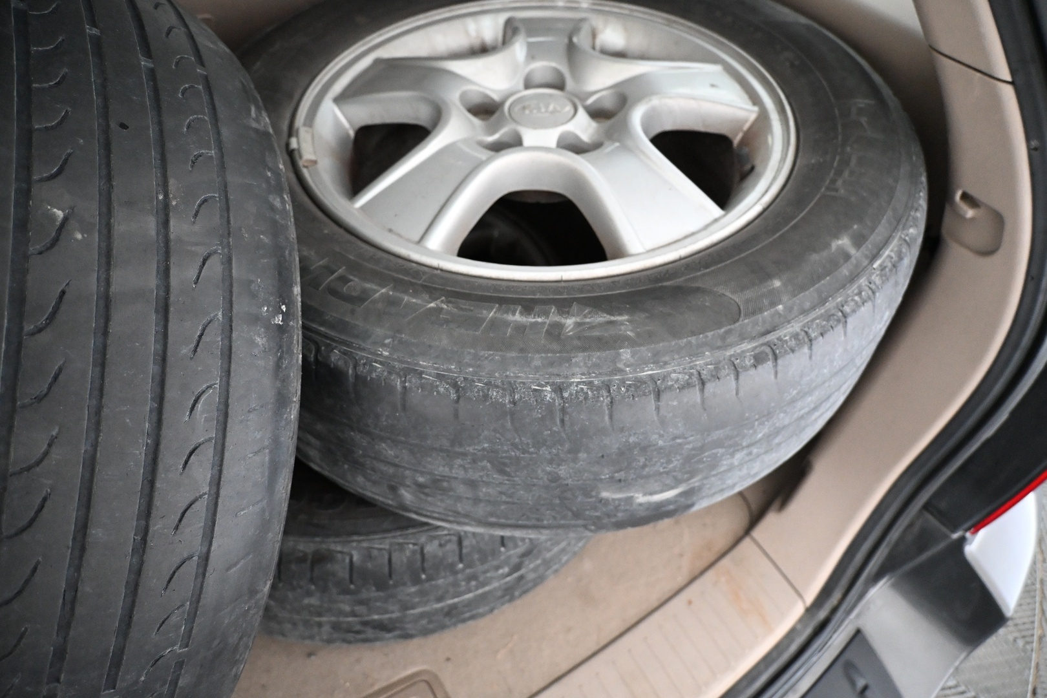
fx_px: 742
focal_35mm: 26
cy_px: 349
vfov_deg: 50.4
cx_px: 524
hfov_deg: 70.4
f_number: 3.5
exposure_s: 1/60
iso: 4000
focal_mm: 17
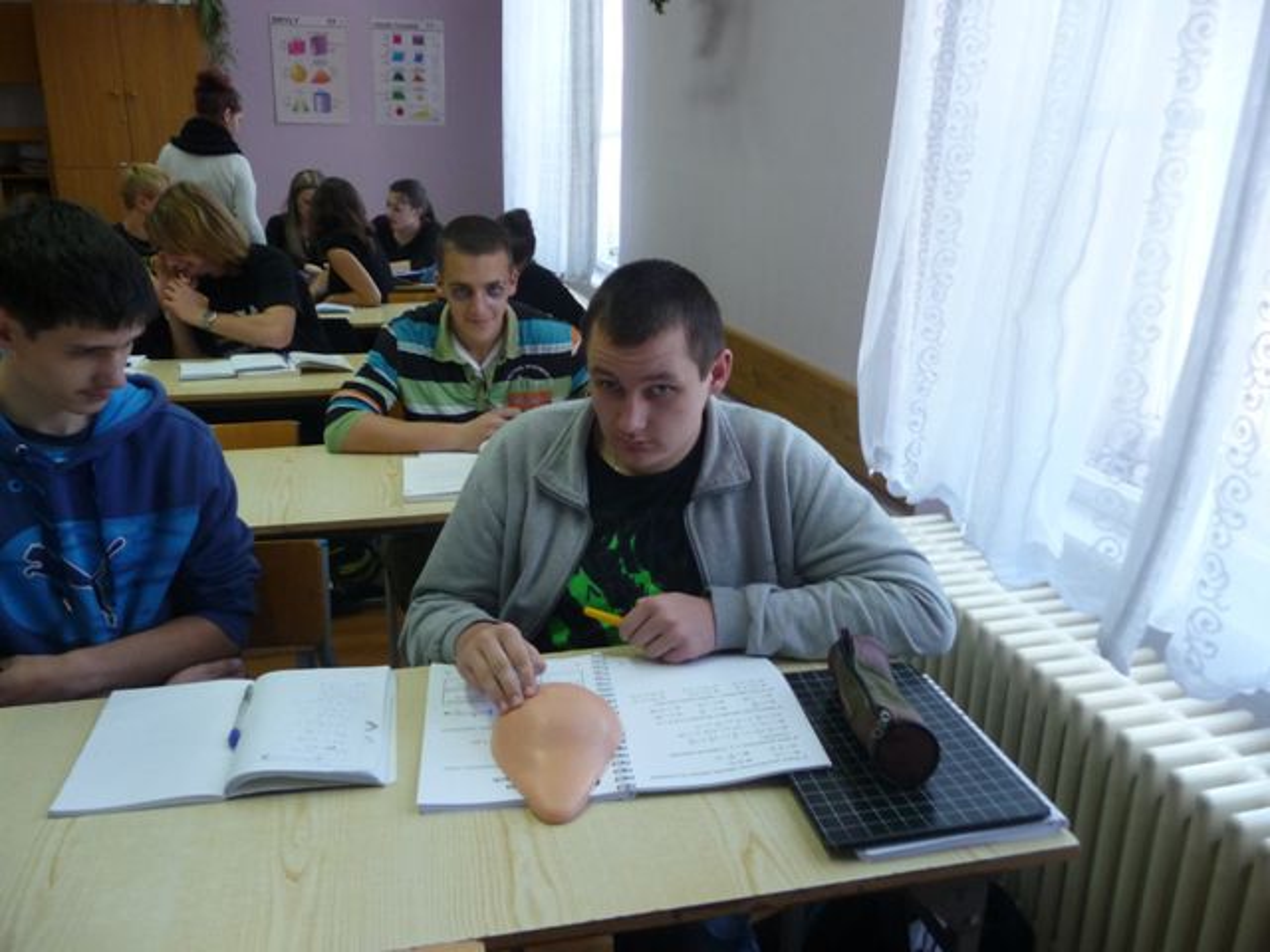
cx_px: 635
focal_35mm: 28
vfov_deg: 49.7
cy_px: 476
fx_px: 1027
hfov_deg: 63.4
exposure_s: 1/30
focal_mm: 4.7
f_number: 3.3
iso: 200
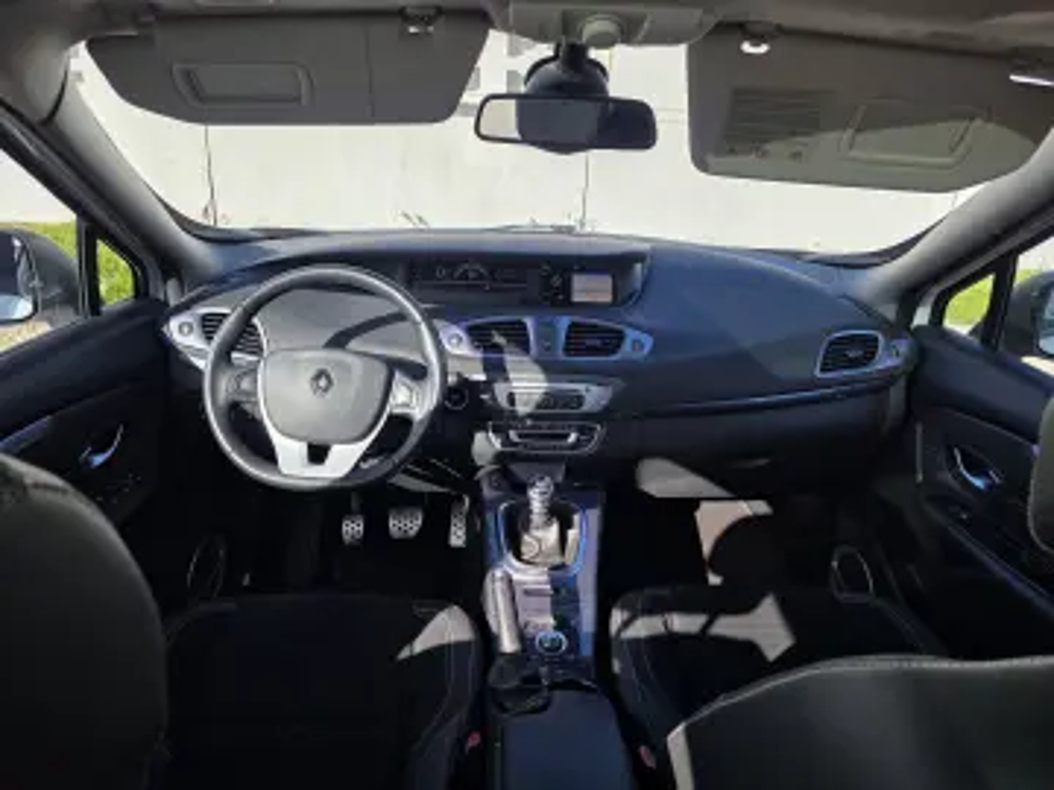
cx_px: 527
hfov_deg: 73.9
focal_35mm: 23
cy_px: 395
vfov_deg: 58.9
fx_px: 700
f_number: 1.7
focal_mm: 6.3
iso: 80
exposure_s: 1/3446
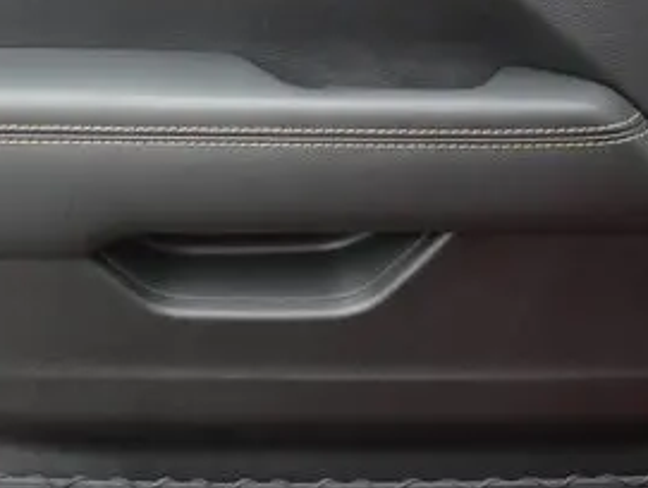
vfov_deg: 17.4
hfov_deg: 23.0
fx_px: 1593
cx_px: 318
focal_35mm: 85
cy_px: 202
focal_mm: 18
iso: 500
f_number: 5
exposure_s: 1/60
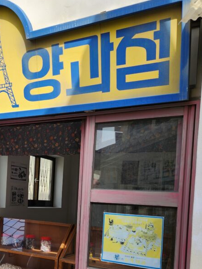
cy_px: 203
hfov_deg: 33.1
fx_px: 326
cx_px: 33
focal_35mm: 42
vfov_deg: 43.3
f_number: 1.8
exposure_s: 1/854
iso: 20
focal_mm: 5.4
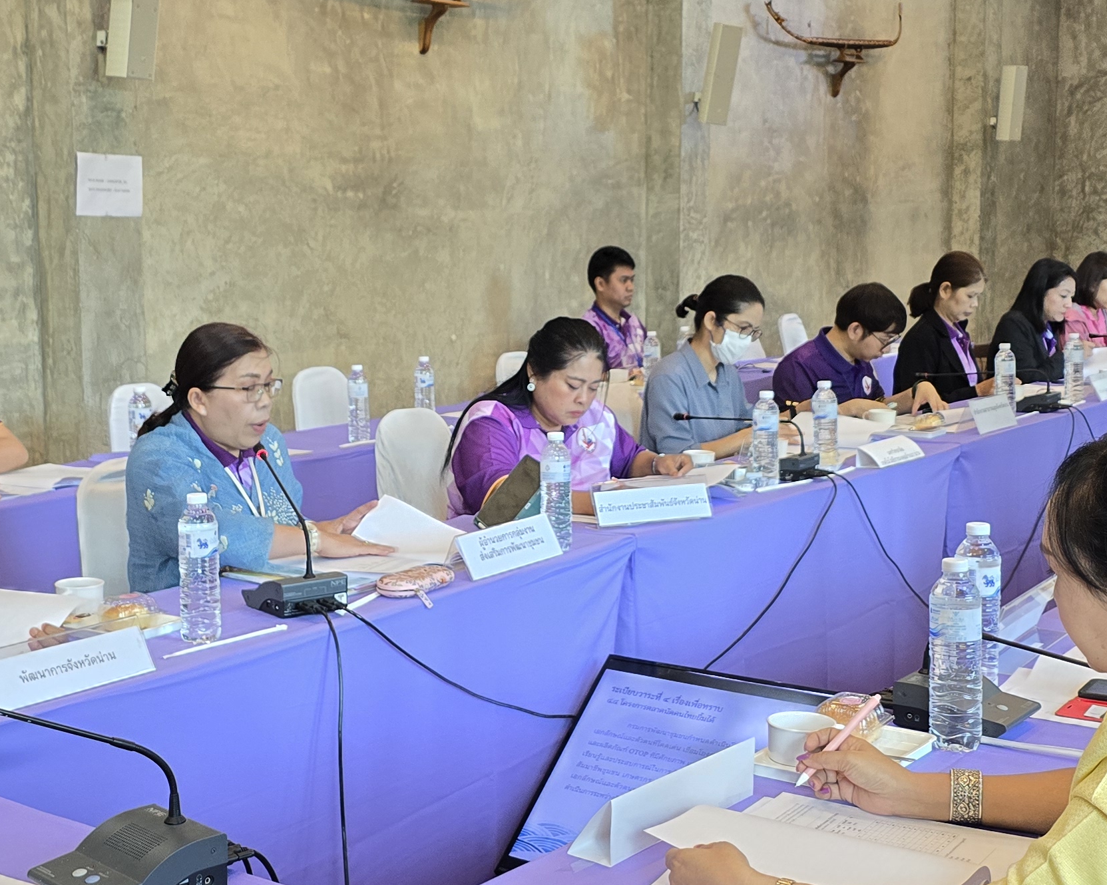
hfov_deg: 34.7
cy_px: 432
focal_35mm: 54
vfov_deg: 28.1
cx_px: 485
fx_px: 1769
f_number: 1.7
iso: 160
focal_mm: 6.3
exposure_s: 1/100
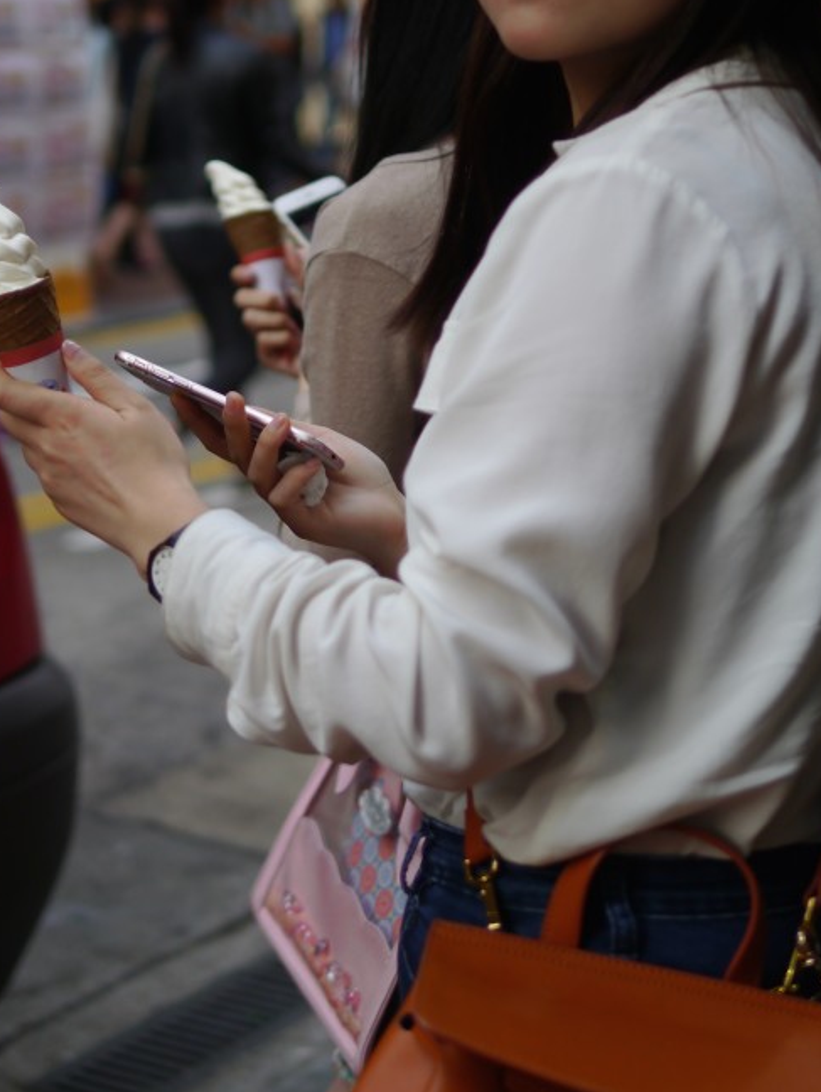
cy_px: 394
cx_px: 299
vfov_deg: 24.6
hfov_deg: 18.7
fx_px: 2495
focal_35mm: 79
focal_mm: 25
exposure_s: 1/400
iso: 160
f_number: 1.4
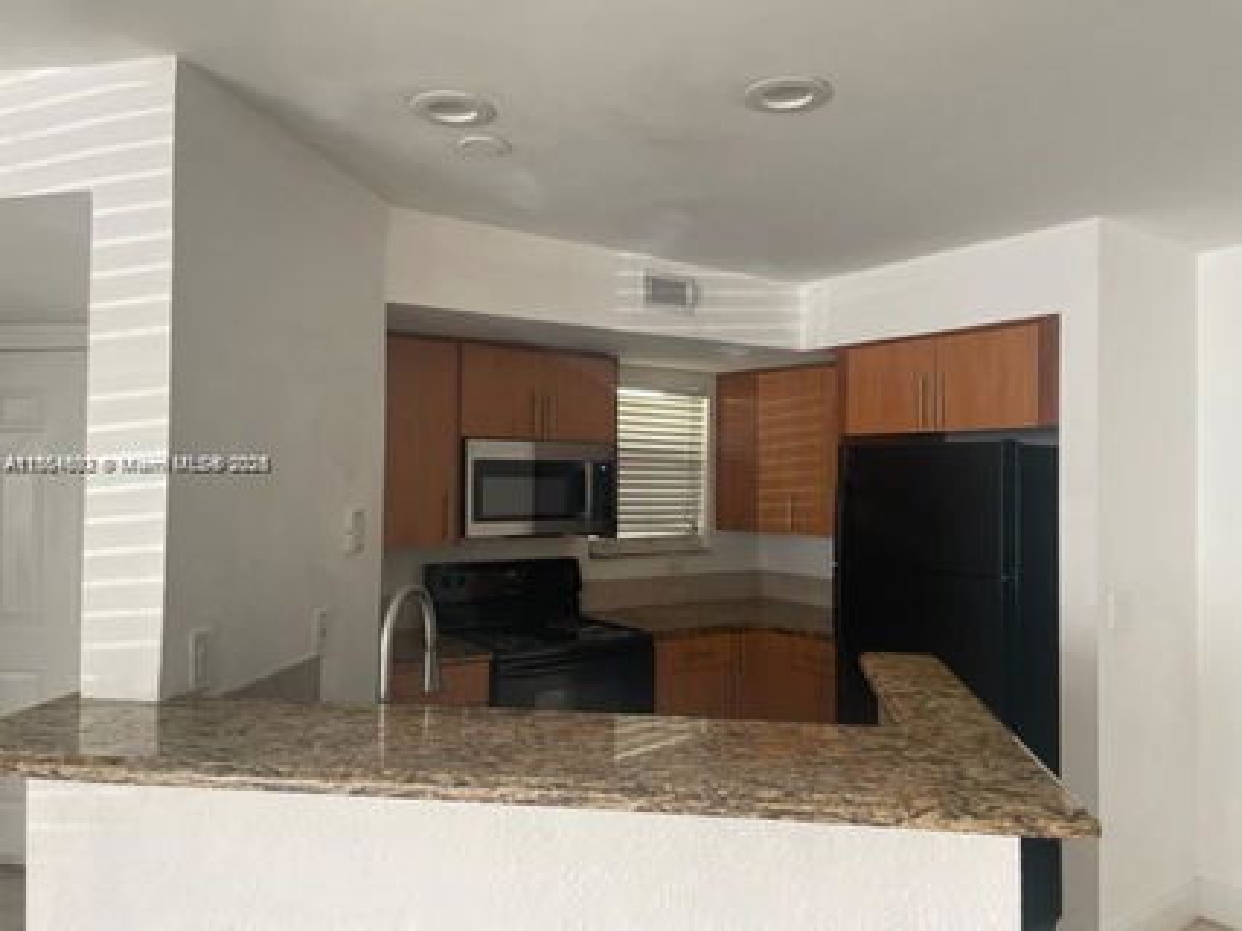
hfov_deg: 67.3
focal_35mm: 26
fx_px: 933
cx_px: 621
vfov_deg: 53.0
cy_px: 466
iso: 125
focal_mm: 4.2
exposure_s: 1/101
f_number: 1.6
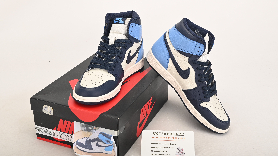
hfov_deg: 41.3
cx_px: 140
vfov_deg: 24.0
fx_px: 369
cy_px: 75
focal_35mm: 50
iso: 100
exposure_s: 1/200
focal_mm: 47
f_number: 11
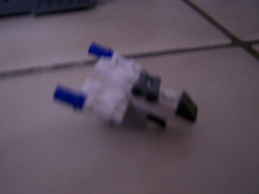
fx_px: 284
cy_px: 97
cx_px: 130
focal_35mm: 38
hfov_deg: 49.0
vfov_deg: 37.7
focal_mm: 6.3
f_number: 2.8
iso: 160
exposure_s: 1/13
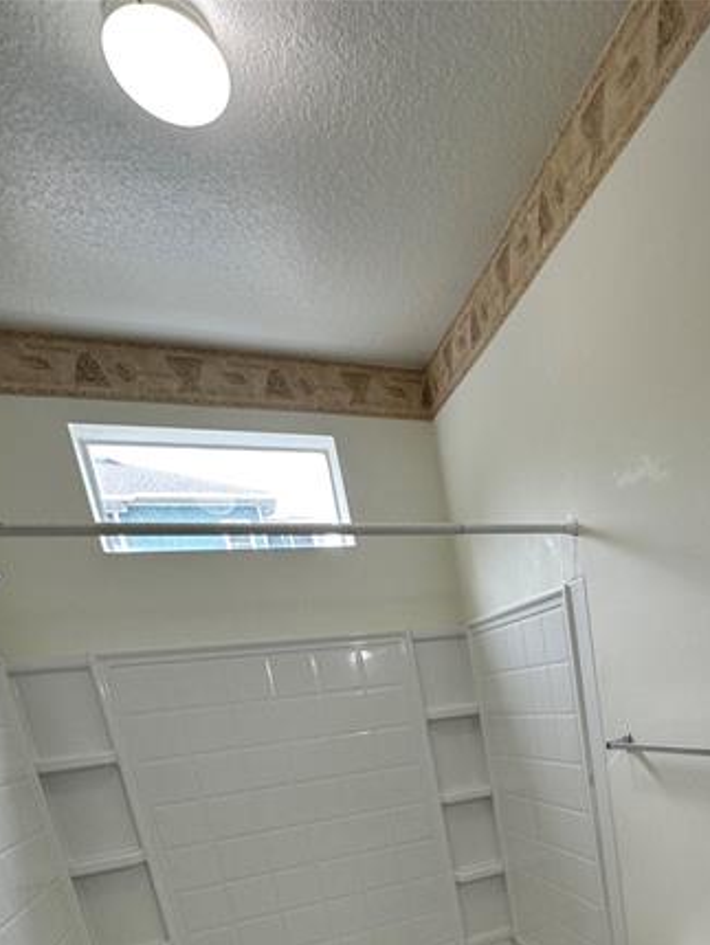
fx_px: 683
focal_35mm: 25
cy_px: 842
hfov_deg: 50.0
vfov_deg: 59.5
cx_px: 613
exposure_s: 1/120
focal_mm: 2.22
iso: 100
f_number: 2.2
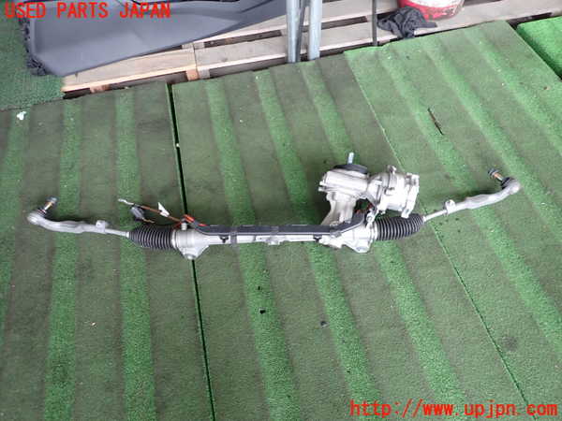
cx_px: 281
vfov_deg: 54.9
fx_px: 406
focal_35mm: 25
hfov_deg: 69.4
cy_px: 210
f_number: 2
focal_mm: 4.5
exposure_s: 1/40
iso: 200
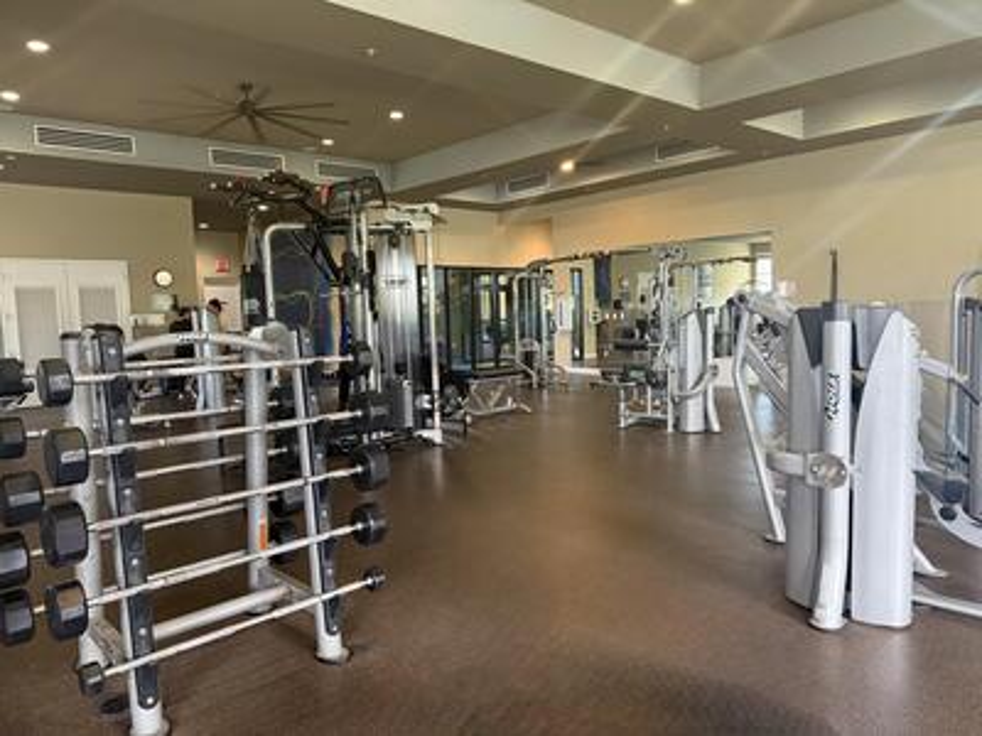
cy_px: 368
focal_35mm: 24
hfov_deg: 71.6
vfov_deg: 56.8
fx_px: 681
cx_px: 491
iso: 400
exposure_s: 1/60
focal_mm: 6.76
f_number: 1.78
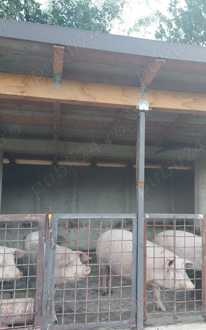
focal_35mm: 36
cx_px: 130
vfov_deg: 54.0
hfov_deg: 35.1
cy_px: 168
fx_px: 323
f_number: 1.8
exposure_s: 1/50
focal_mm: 5.23
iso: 200
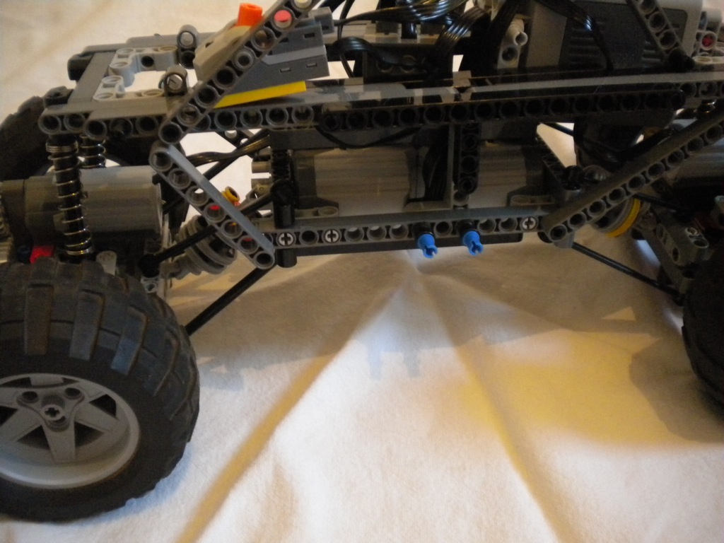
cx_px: 362
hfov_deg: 52.6
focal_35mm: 35
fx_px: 732
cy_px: 272
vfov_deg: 40.7
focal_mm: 6.3
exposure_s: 1/40
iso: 800
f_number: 3.1
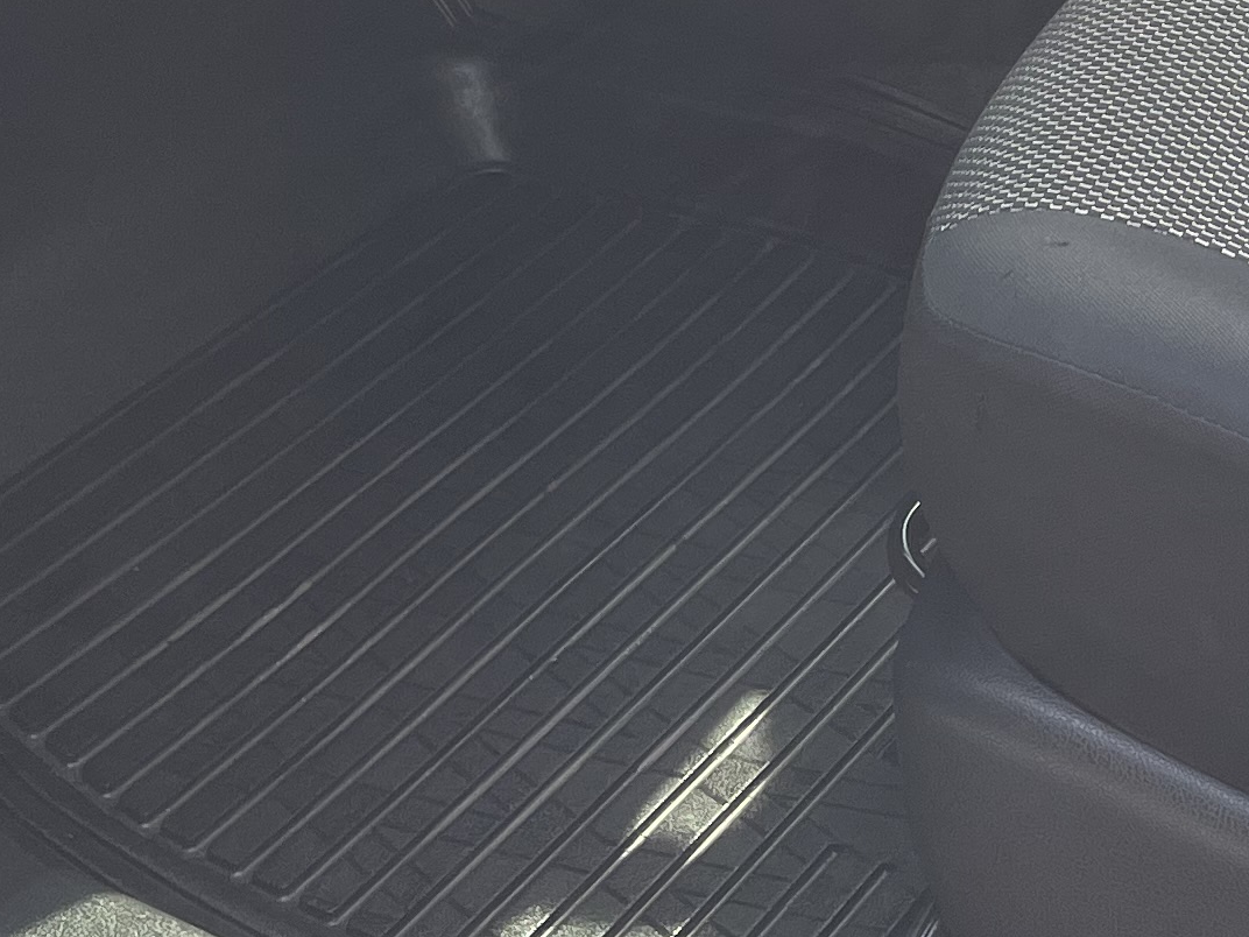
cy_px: -730
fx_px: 3392
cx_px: 1071
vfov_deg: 14.0
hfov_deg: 20.5
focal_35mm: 94
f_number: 1.6
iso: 32
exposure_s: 1/355
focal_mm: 5.1
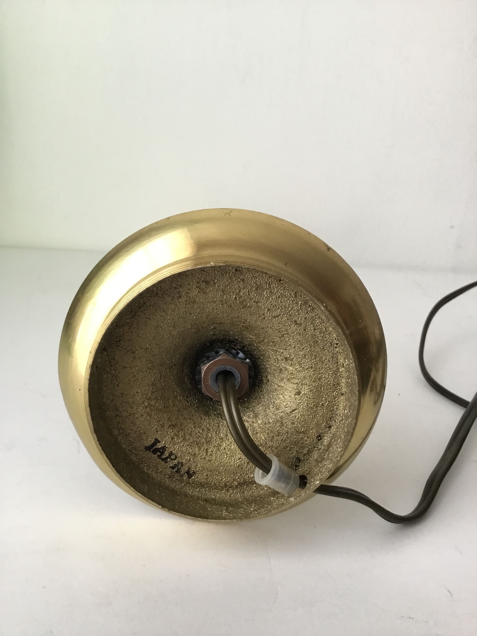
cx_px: 238
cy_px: 318
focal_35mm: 31
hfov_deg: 45.4
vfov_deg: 58.4
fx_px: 570
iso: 100
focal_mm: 3.3
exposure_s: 1/33
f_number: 2.4
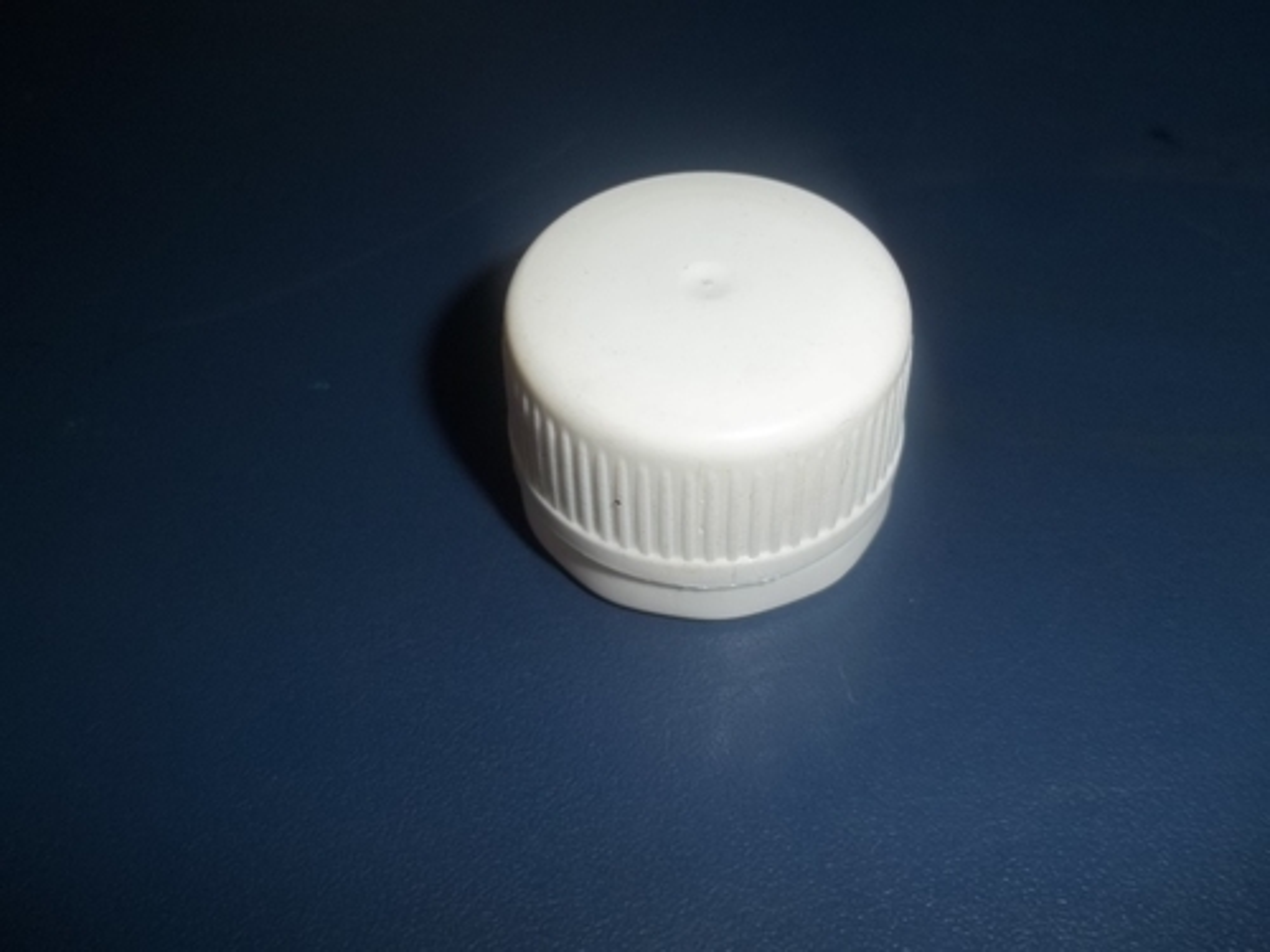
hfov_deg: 51.4
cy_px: 476
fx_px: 1321
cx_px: 635
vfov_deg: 39.7
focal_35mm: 36
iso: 64
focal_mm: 6.5
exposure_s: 1/30
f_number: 3.1
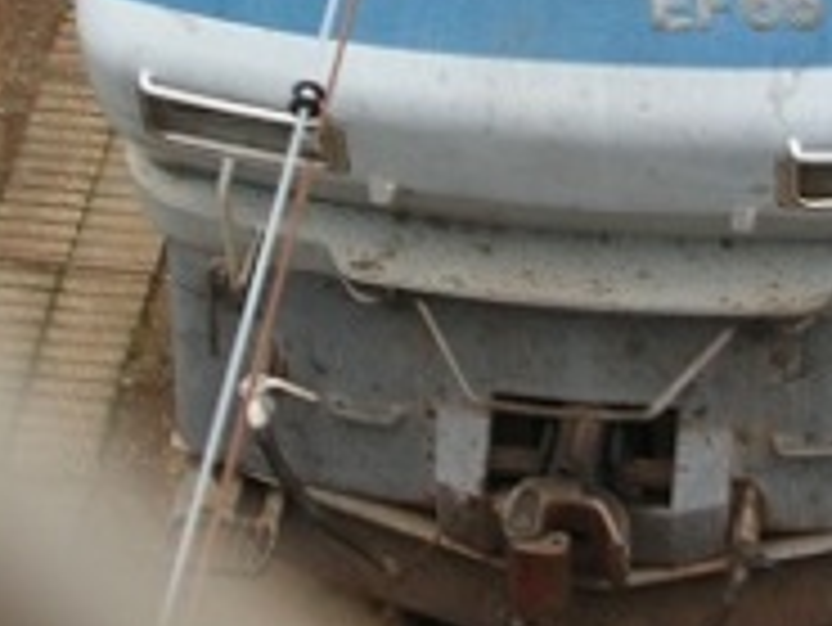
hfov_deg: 10.6
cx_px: 751
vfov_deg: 7.9
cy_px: -198
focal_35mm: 186
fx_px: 4473
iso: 50
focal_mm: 11.5
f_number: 3.9
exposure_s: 1/26.7
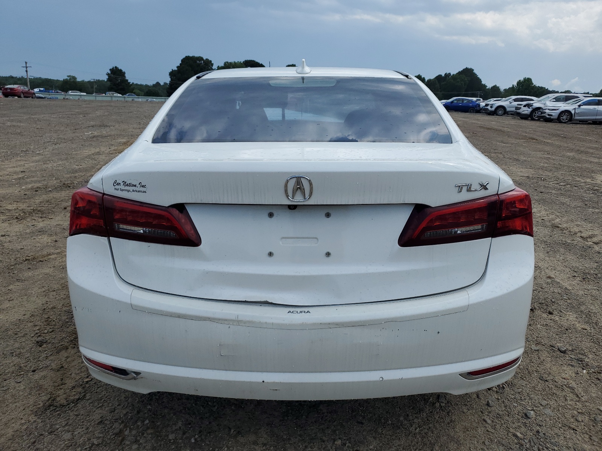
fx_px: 452
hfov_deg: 67.3
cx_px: 301
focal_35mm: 26
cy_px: 226
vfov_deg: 53.1
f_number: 1.5
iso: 50
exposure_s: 1/5000
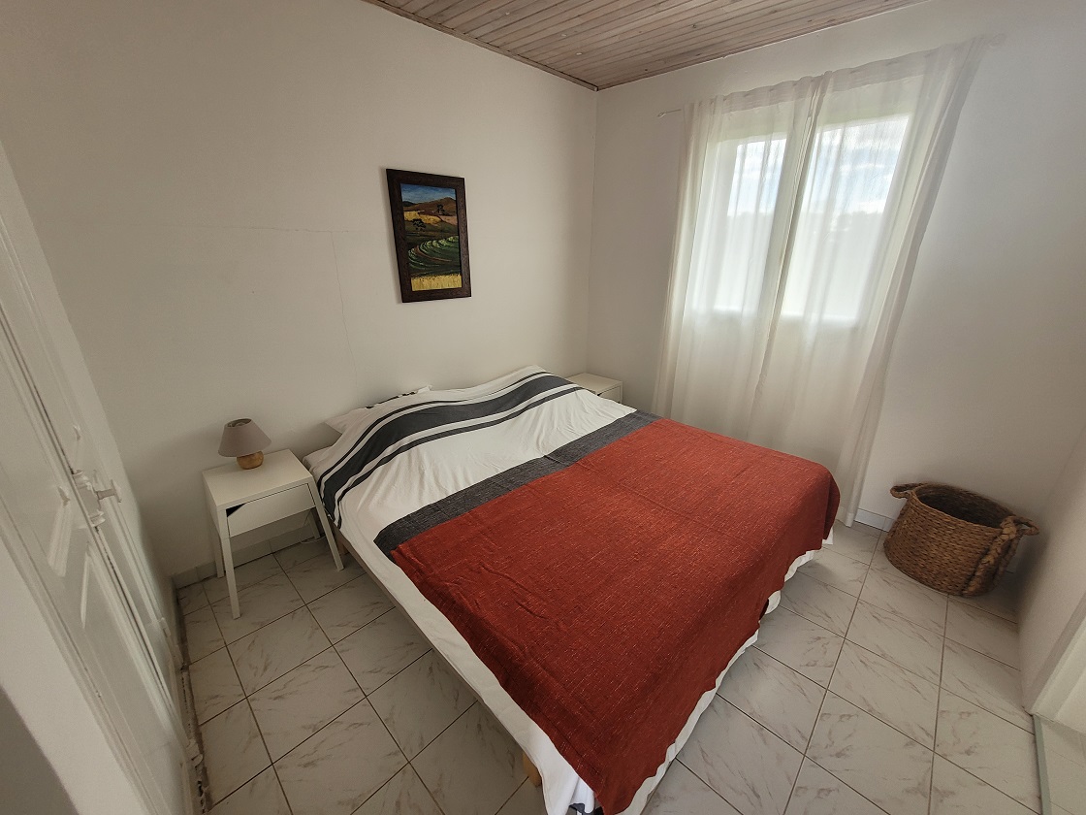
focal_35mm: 13
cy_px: 408
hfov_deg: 106.2
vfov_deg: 89.9
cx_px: 543
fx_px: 408
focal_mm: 1.74
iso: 80
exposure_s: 1/50
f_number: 2.2
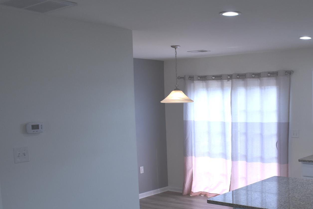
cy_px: 148
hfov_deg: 42.9
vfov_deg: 30.2
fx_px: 383
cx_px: 239
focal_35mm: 44
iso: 400
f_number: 6.3
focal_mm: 18
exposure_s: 1/160
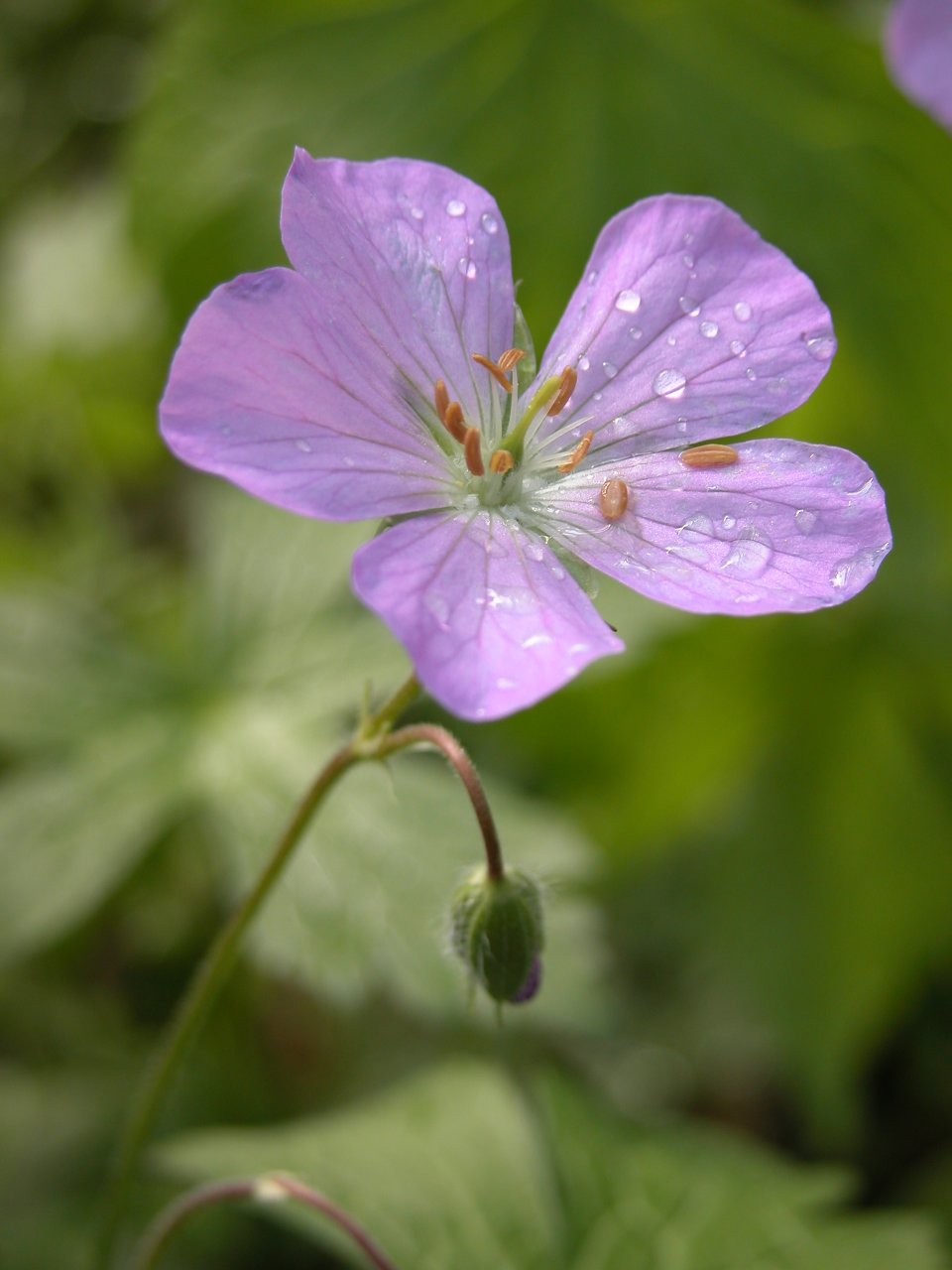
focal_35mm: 125
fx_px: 4584
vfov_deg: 15.8
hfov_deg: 11.9
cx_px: 476
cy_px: 635
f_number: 3.8
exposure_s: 1/44.3
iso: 100
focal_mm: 31.9
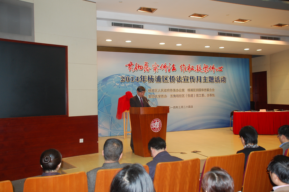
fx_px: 264
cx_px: 144
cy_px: 96
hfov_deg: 57.3
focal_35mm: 33
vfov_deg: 39.8
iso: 400
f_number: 3.8
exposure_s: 1/60
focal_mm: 22
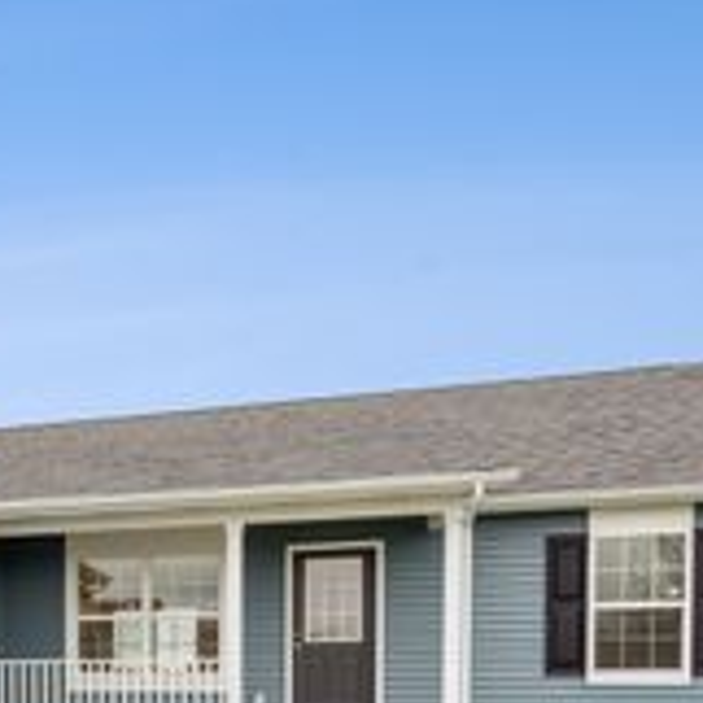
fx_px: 1034
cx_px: -87
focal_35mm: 45
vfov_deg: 34.3
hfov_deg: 32.6
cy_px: 699
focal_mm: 17
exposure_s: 1/80
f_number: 8
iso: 200
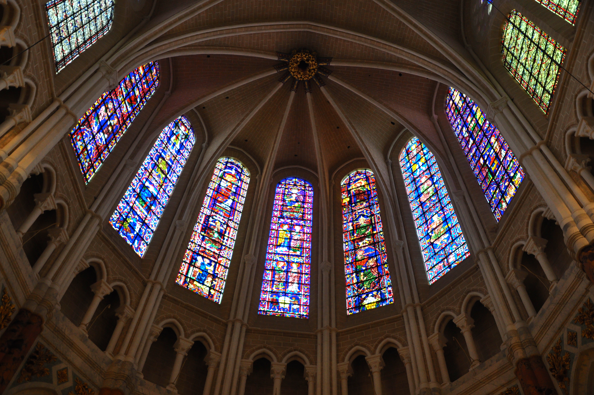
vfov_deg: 36.8
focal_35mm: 36
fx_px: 593
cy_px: 198
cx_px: 297
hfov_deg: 53.2
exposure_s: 1/20
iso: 400
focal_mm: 24
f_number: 3.8
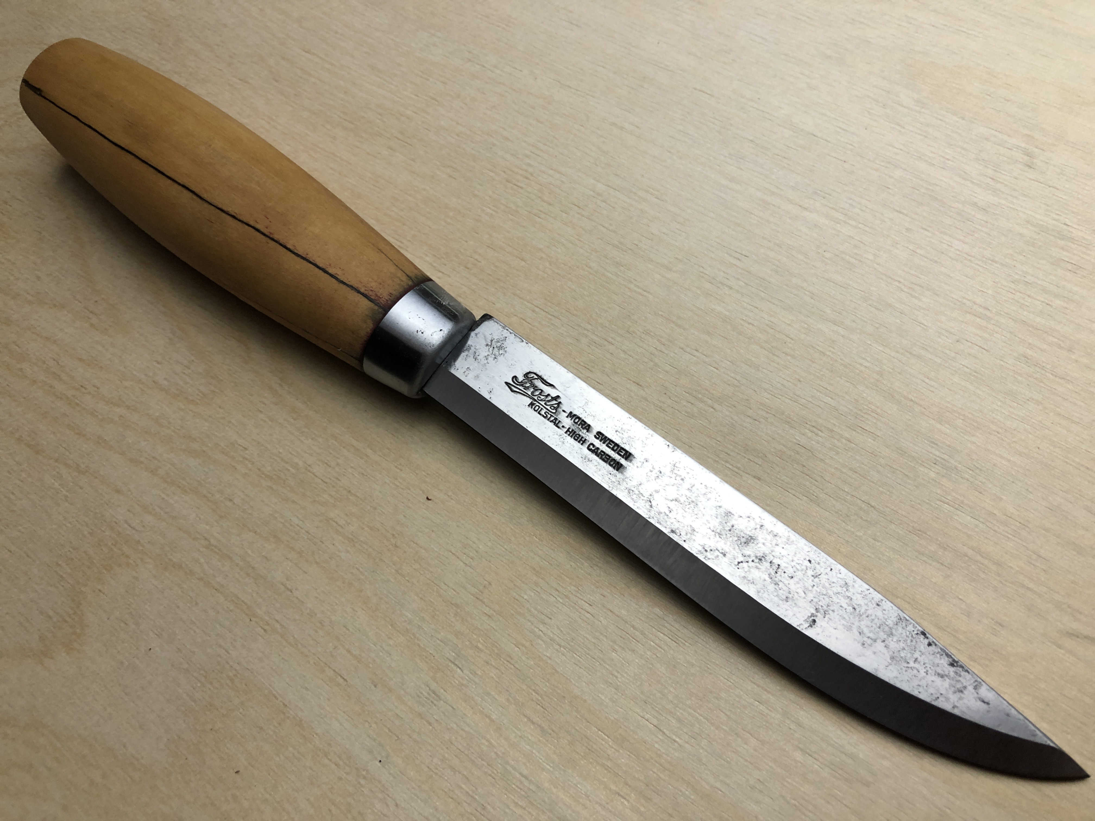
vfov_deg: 49.7
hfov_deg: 63.4
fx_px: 886
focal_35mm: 28
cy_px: 410
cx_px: 548
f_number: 1.8
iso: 40
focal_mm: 3.99
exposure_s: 1/17
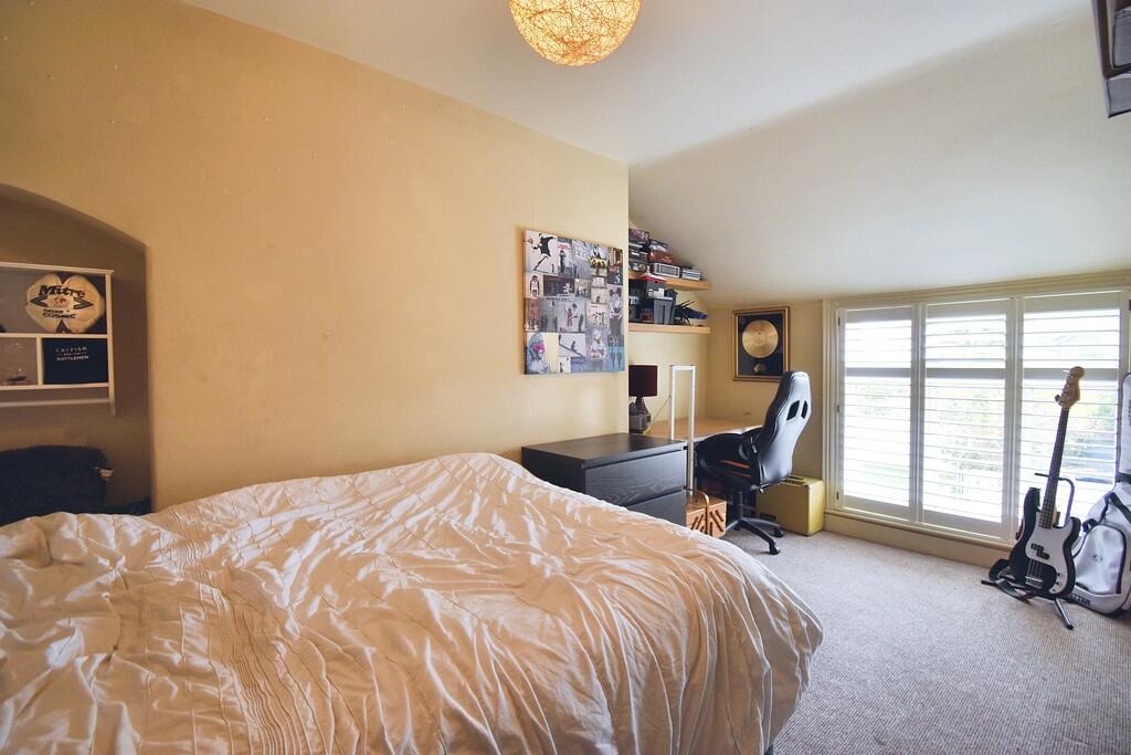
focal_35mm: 15
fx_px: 471
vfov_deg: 77.3
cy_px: 378
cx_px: 566
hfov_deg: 100.4
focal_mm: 10
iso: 160
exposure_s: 1/15
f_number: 4.5
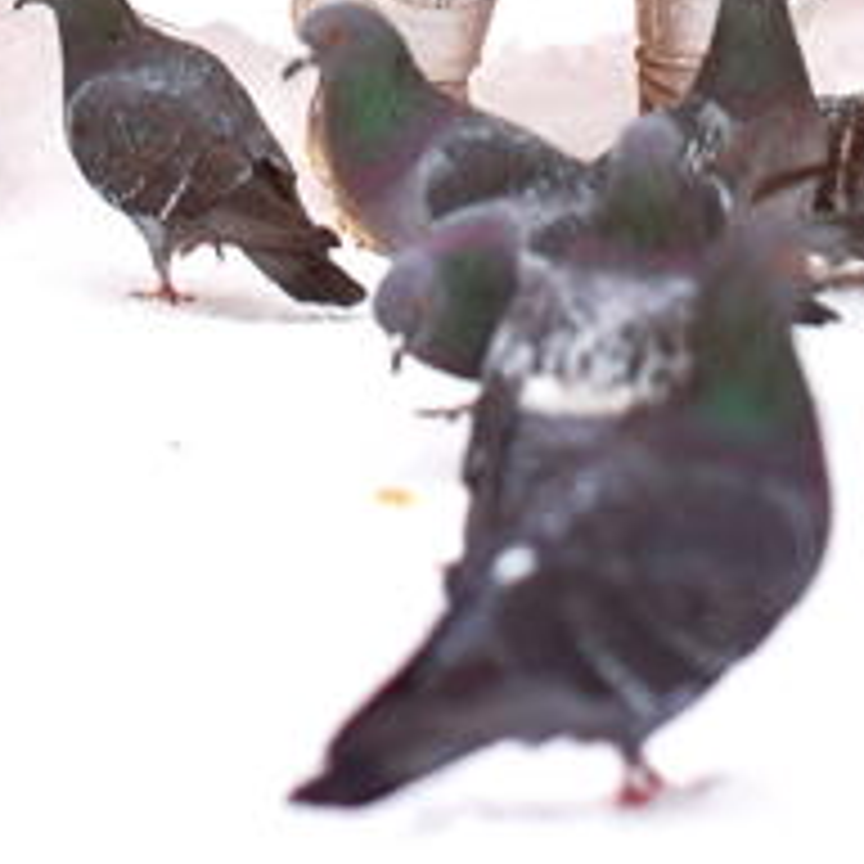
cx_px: 108
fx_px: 7483
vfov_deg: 6.4
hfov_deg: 6.6
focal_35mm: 265
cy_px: -817
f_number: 2.2
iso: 100
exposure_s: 1/640
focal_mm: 50
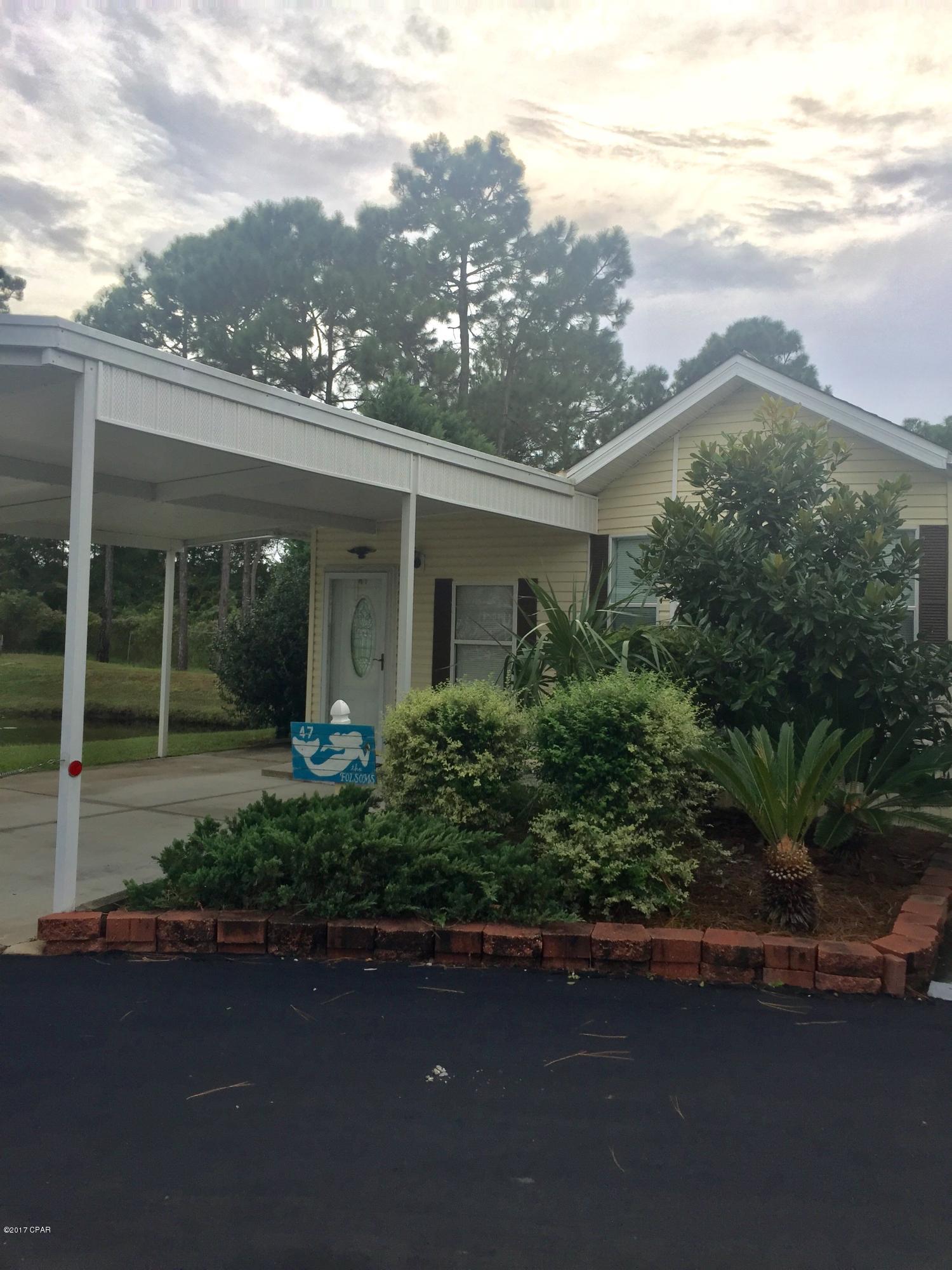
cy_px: 635
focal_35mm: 29
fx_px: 1063
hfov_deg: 48.2
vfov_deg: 61.7
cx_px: 476
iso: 32
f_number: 2.2
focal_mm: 4.15
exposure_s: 1/648
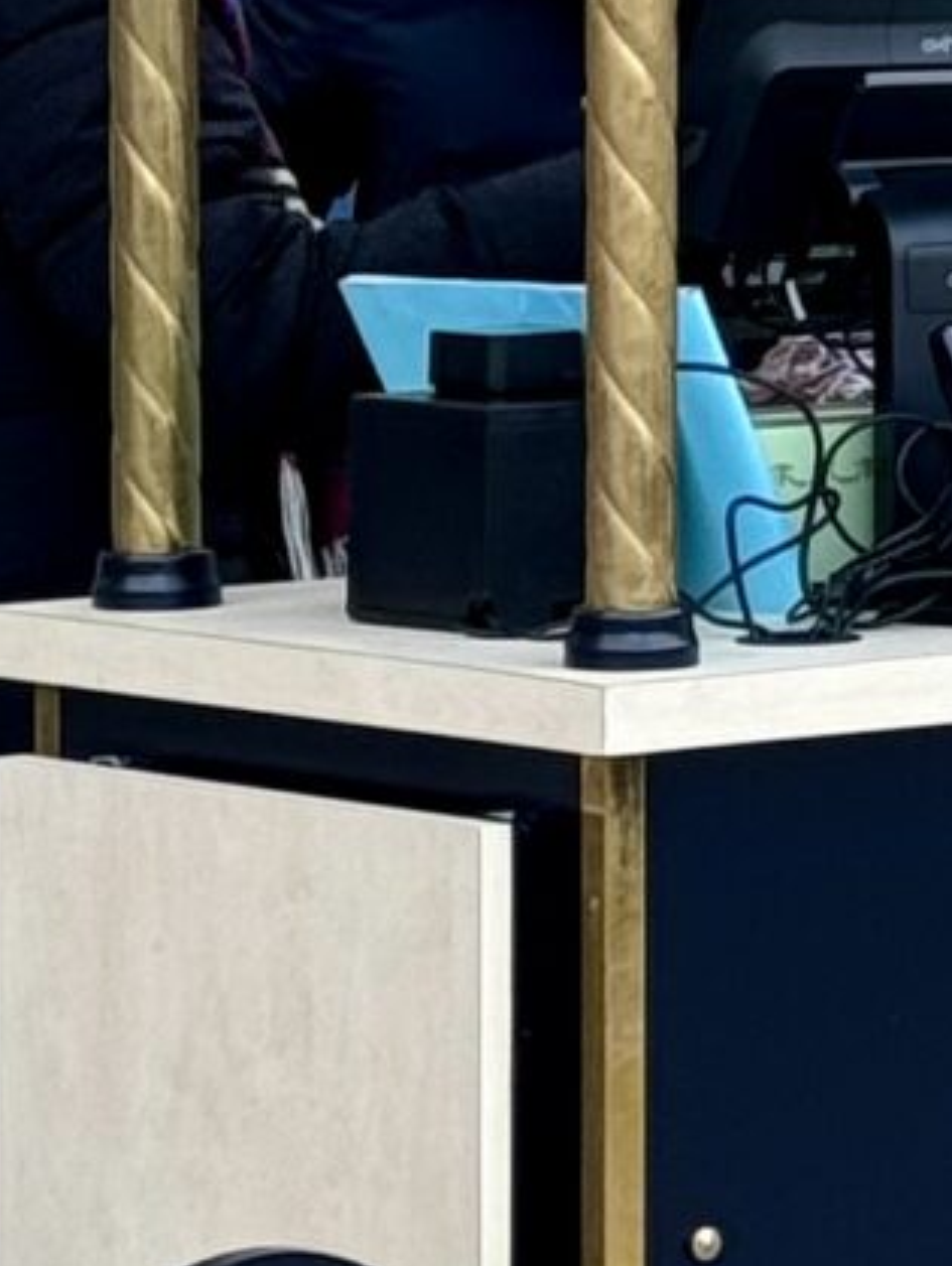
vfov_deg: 6.7
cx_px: 2853
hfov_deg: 4.8
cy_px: -24
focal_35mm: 293
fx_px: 10728
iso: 64
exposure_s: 1/157
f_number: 1.78
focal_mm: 6.86
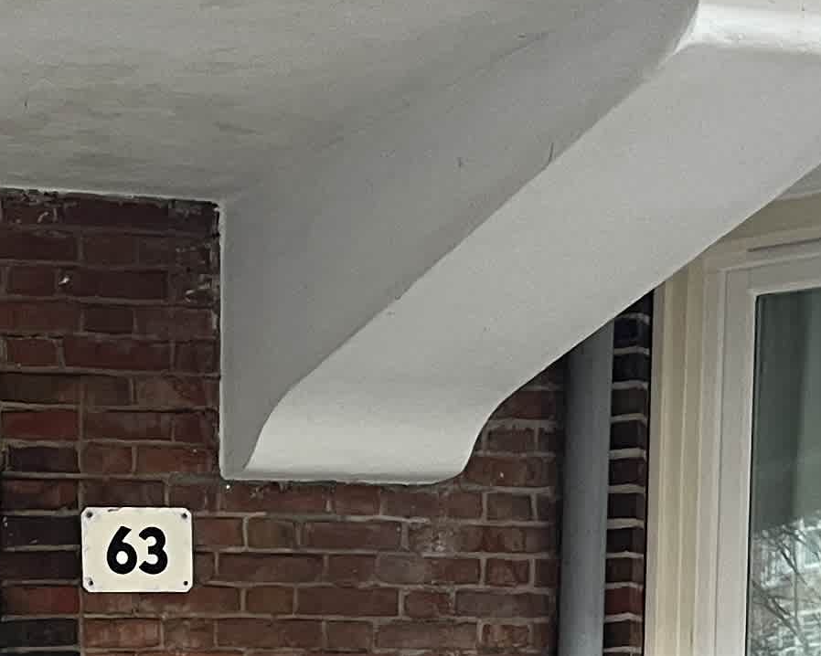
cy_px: 1180
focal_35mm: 114
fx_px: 2769
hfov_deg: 15.8
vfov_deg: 12.4
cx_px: -336
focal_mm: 5.1
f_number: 1.6
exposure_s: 1/60
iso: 160
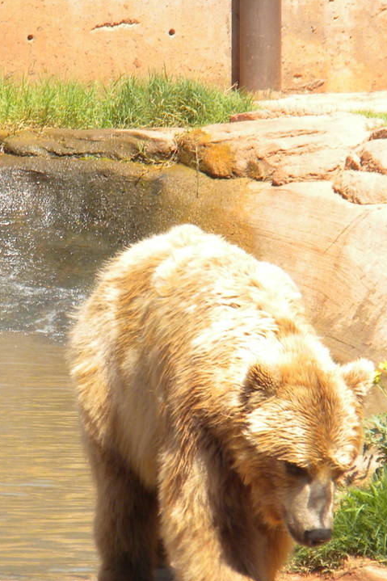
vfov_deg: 3.4
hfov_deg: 2.3
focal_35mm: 602
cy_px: 364
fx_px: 9711
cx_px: -6
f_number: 5.3
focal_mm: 46.2
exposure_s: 1/206
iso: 75
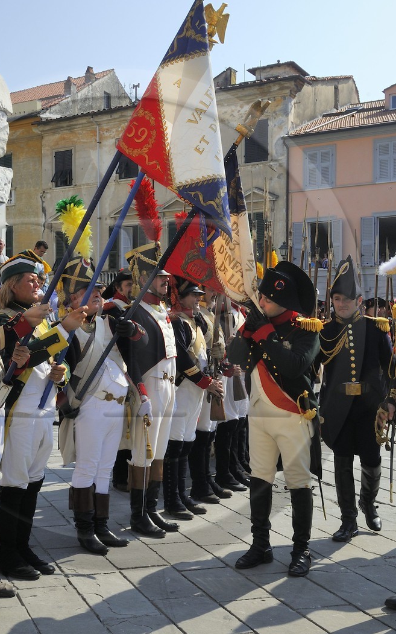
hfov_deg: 28.3
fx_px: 777
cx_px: 117
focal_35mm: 45
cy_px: 319
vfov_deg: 44.4
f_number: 14
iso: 400
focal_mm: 29
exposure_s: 1/250
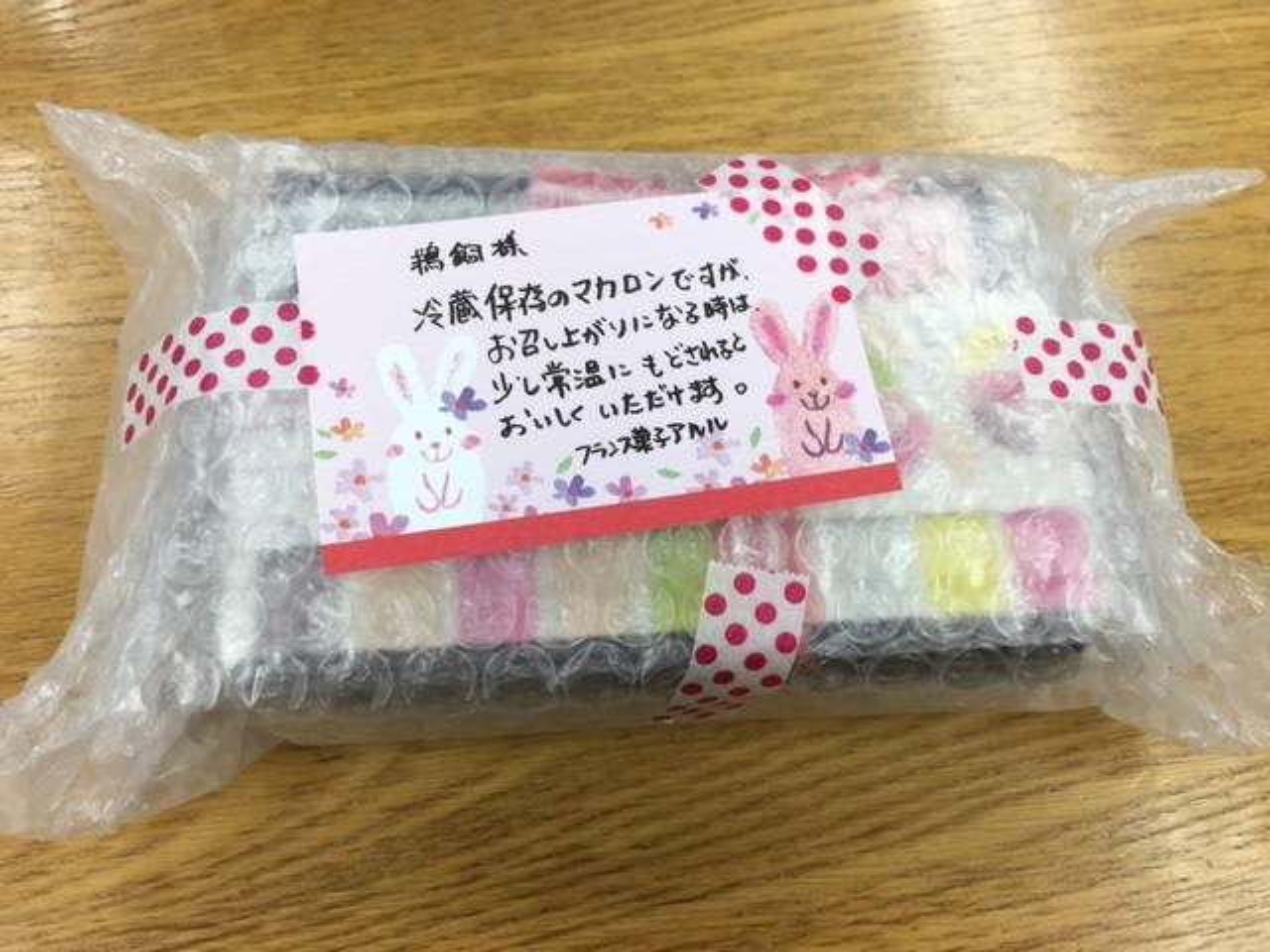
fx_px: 1064
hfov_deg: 61.7
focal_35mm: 29
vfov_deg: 48.2
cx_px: 635
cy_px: 476
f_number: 2.2
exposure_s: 1/120
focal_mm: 4.15
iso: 40
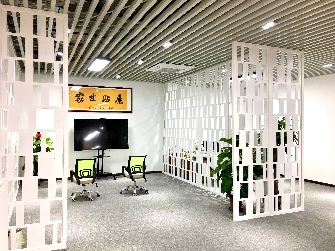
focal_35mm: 29
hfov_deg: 61.7
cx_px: 168
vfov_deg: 48.2
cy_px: 126
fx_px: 281
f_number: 2.2
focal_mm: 4.15
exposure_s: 1/17
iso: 40
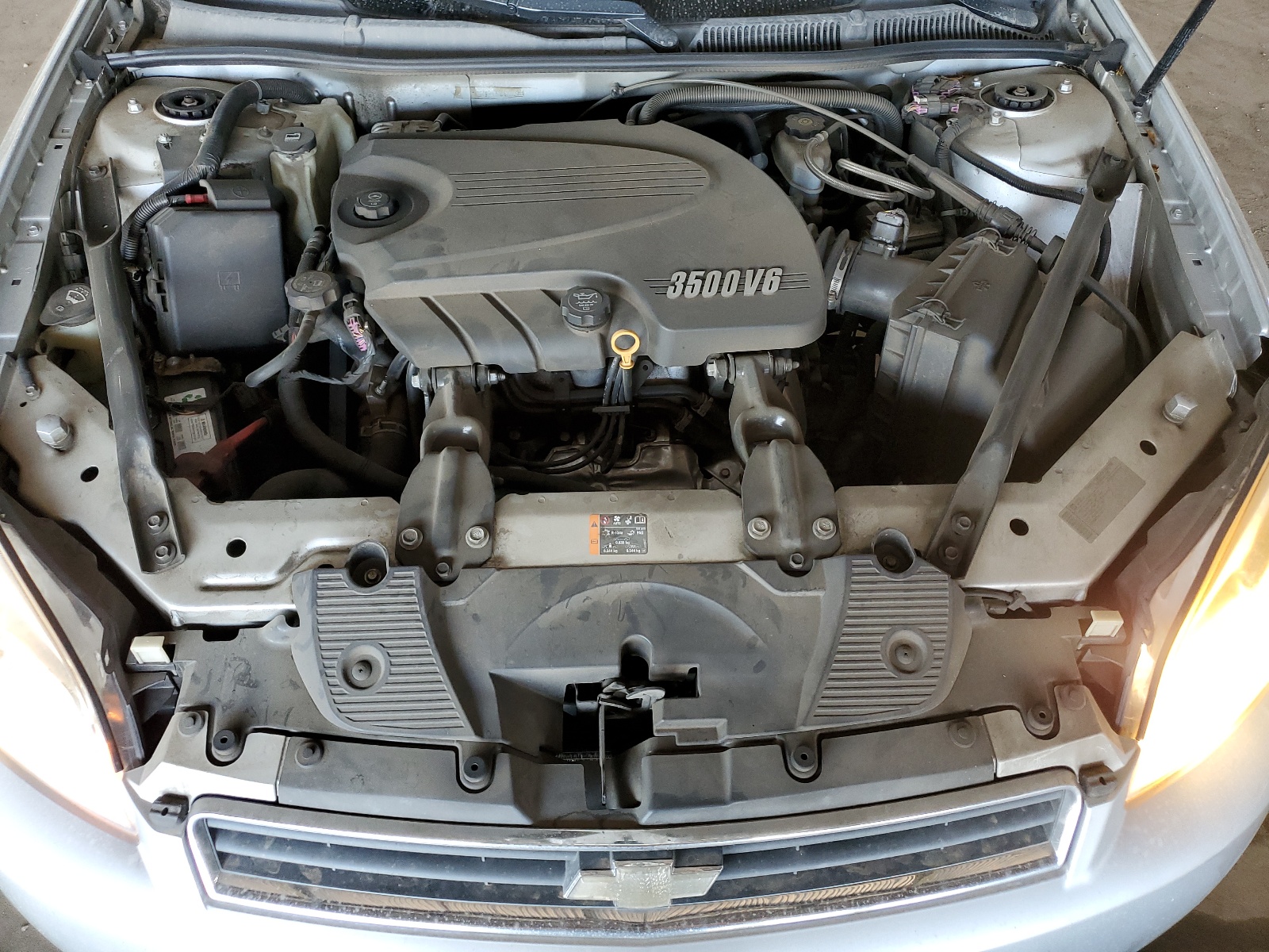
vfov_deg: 53.1
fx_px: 953
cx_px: 634
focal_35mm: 26
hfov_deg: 67.3
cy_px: 476
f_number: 1.5
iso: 109
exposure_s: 1/60.2
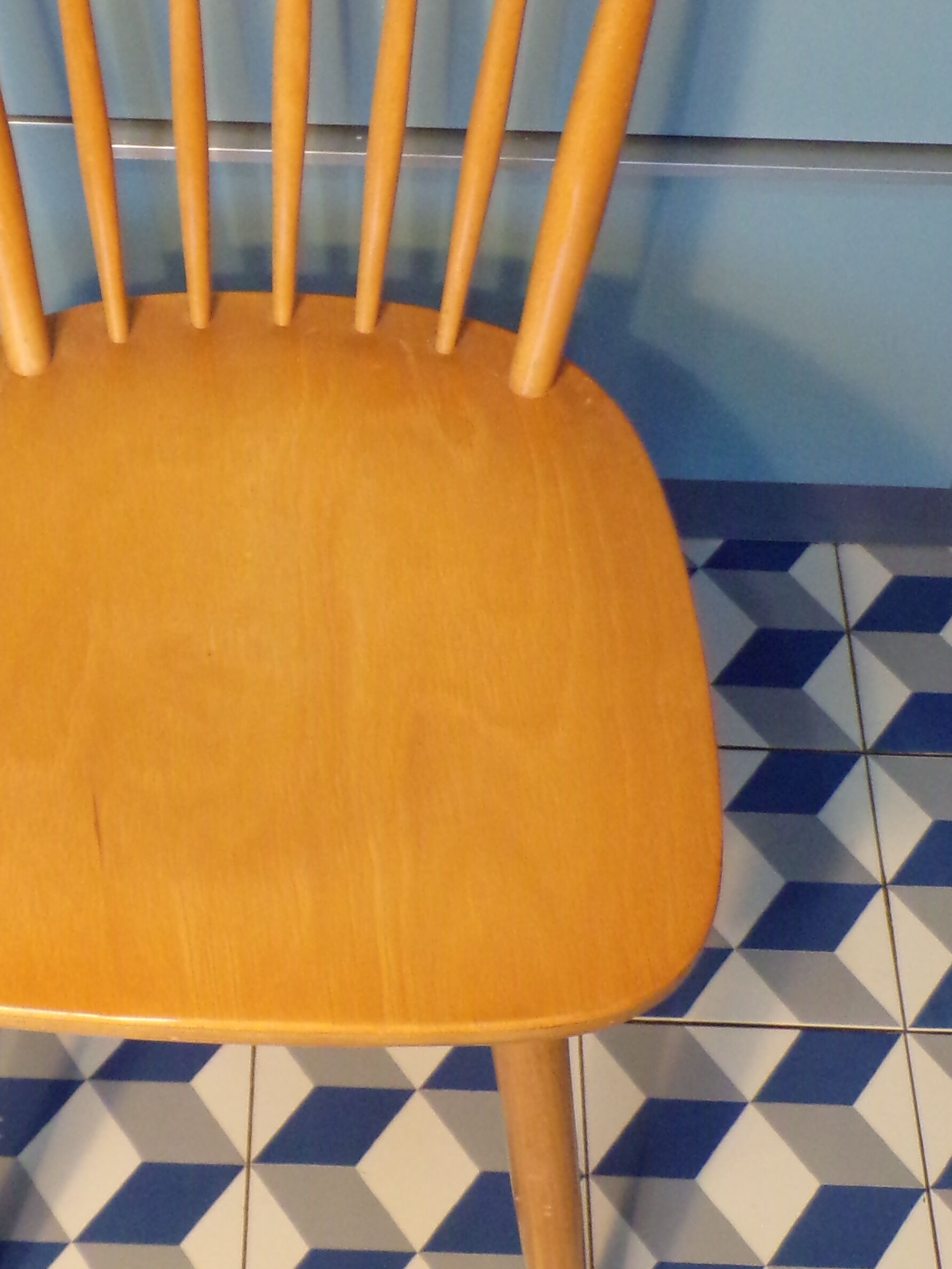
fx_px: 2273
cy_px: 400
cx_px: 277
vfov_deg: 30.9
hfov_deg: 23.5
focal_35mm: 62
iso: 400
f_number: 3.2
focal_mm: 5.8
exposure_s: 1/13
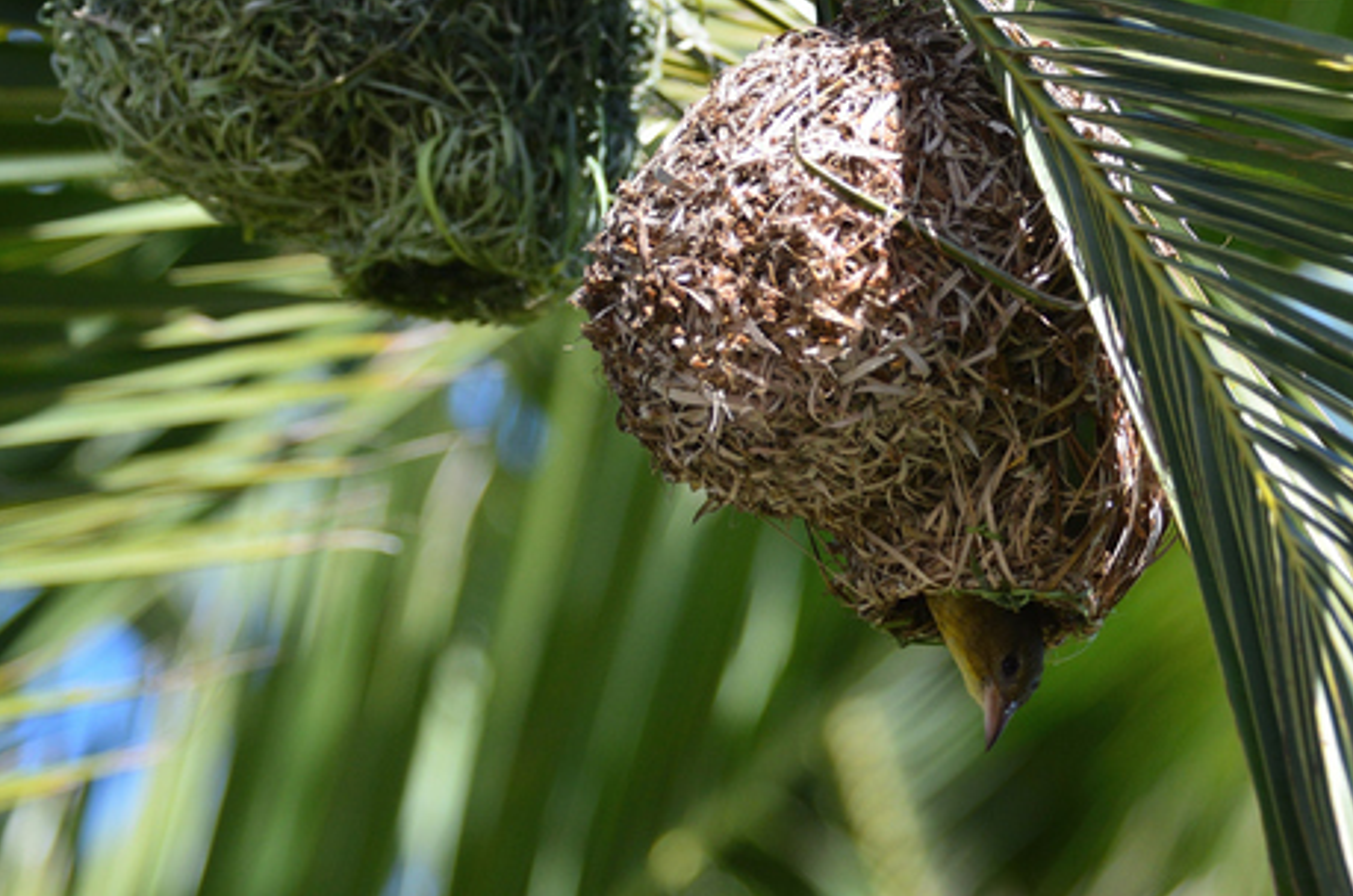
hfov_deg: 5.6
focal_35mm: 366
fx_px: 13727
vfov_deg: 3.7
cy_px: 470
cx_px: 790
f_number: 5
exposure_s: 1/800
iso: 400
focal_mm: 160
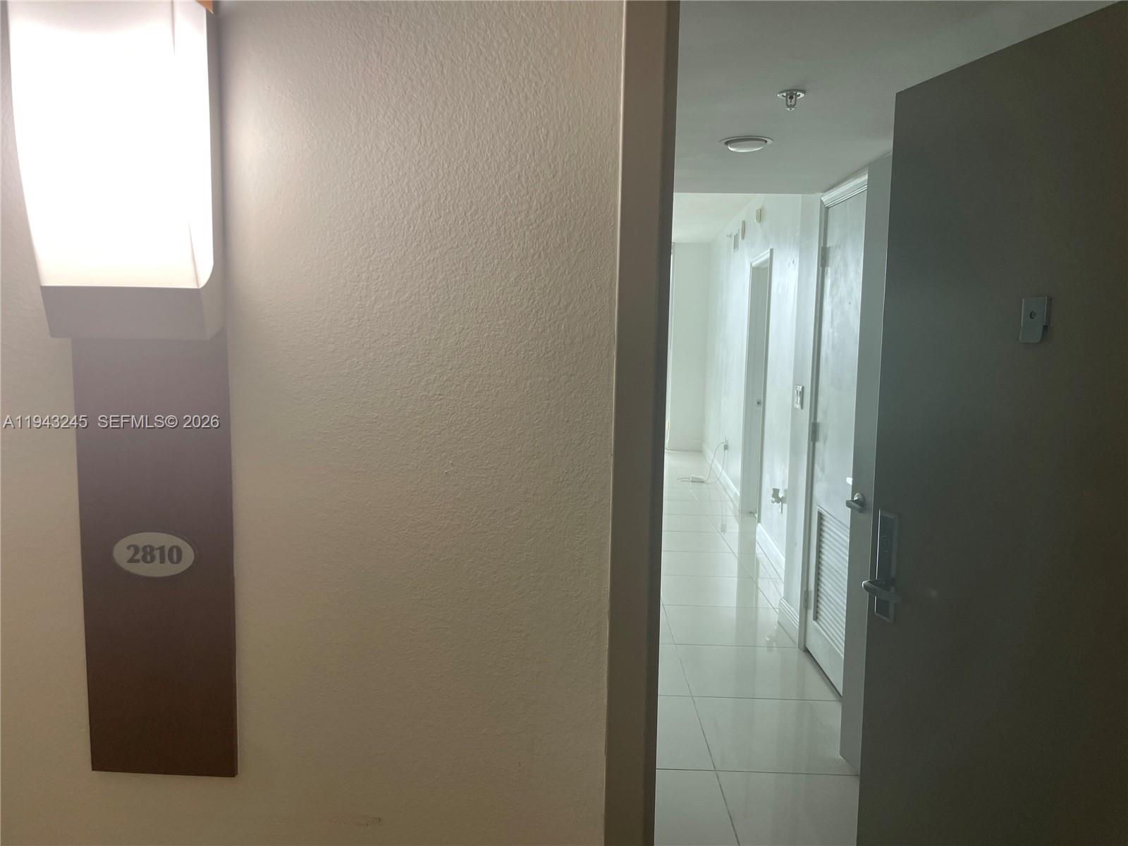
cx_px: 564
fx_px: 847
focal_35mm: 26
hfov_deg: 67.3
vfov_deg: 53.1
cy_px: 423
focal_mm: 4.2
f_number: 1.6
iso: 80
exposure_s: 1/60
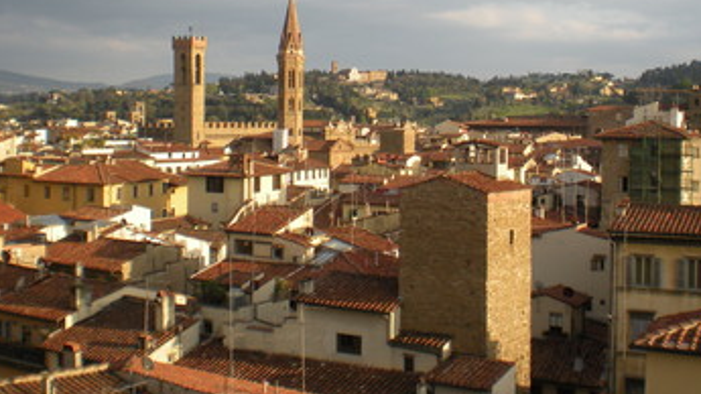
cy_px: 104
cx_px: 404
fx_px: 1004
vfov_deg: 22.0
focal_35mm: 54
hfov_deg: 38.4
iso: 64
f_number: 4.6
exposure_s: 1/188
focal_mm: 6.3
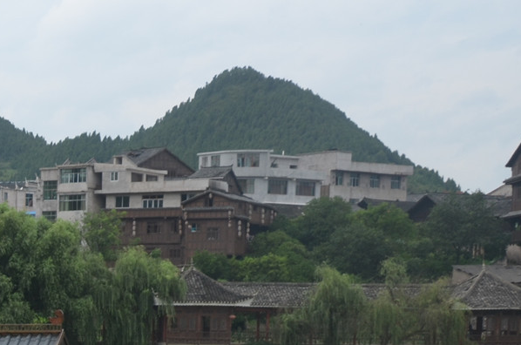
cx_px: -292
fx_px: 1531
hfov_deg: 17.2
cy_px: 428
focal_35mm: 106
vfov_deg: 12.5
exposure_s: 1/250
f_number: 8
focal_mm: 22
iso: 180
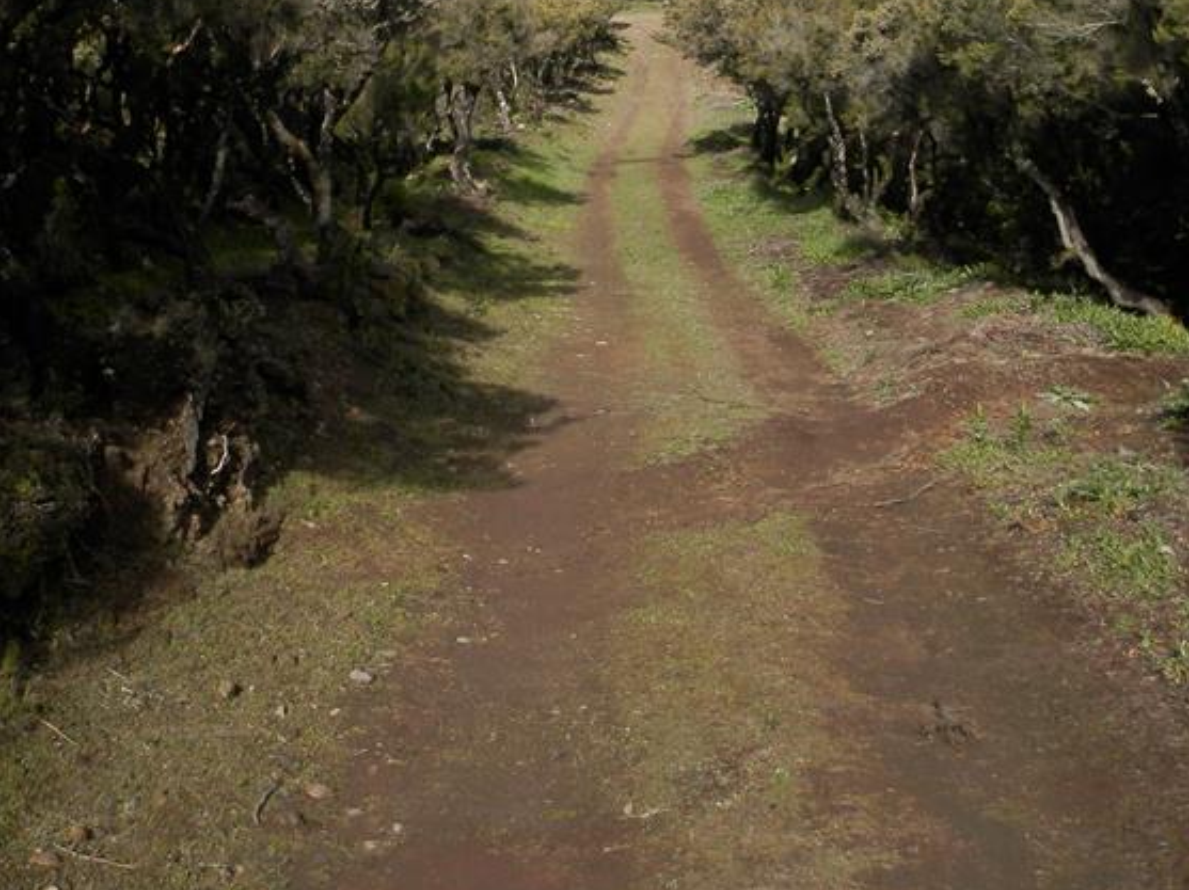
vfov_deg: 30.0
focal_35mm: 46
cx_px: 508
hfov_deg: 41.2
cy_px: 77
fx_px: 1579
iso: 80
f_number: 3.1
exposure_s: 1/1250
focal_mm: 4.5
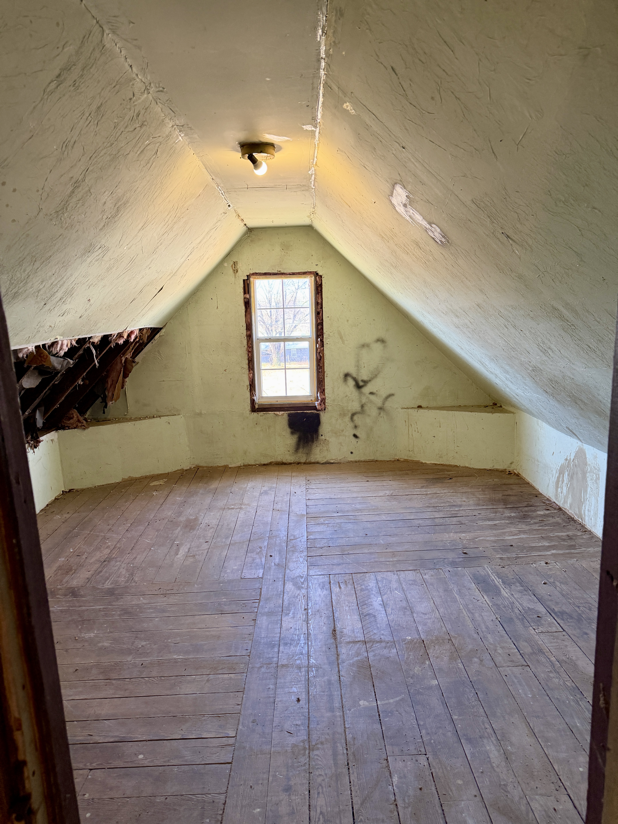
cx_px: 309
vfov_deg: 71.6
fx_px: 571
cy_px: 412
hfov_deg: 56.8
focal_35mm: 24
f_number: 1.78
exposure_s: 1/60
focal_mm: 6.76
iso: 250
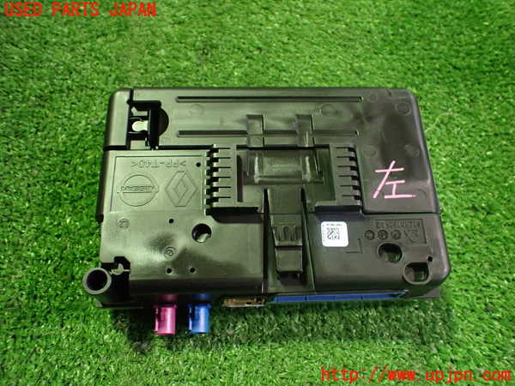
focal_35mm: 30
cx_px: 258
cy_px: 193
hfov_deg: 60.0
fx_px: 446
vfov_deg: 46.8
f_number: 2.3
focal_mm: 5.4
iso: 800
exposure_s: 1/30
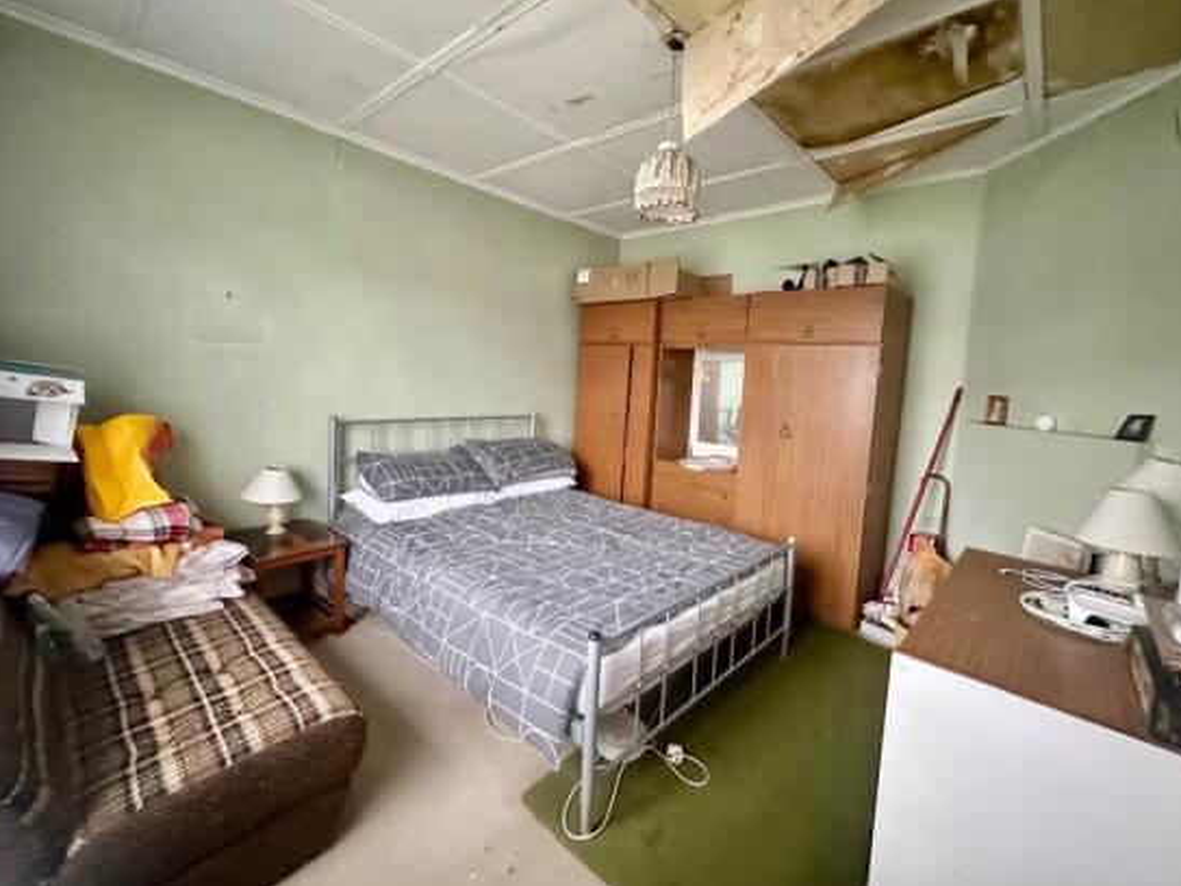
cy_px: 418
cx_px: 613
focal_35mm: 15
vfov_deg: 81.7
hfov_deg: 98.1
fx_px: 512
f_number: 2.2
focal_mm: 2.22
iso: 1250
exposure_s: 1/47
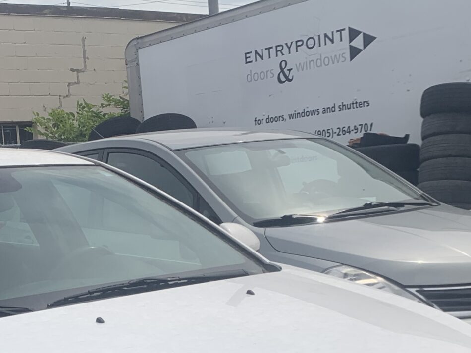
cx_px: 127
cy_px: 388
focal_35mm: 70
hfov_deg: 27.5
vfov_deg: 20.1
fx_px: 952
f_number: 1.8
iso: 25
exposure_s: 1/3521
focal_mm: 4.25
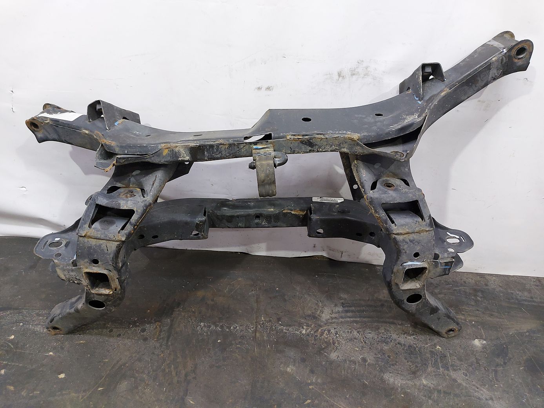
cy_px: 204
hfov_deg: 71.6
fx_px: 377
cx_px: 272
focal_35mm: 24
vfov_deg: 56.8
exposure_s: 1/50
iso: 200
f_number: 1.8
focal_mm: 5.23
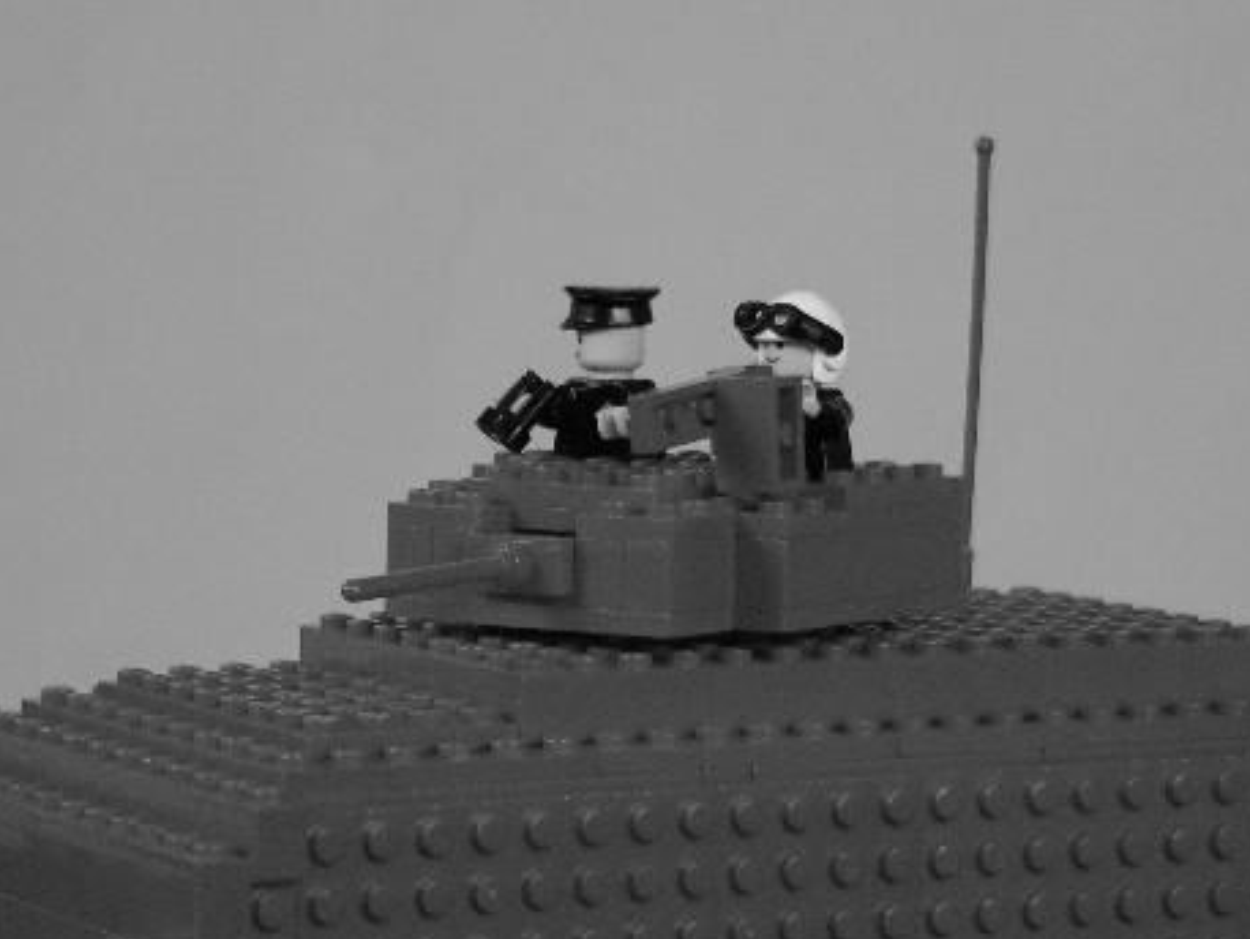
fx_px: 5600
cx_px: 609
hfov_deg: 12.7
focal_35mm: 155
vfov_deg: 9.6
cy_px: 562
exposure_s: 1/13
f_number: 2.8
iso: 200
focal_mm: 18.5
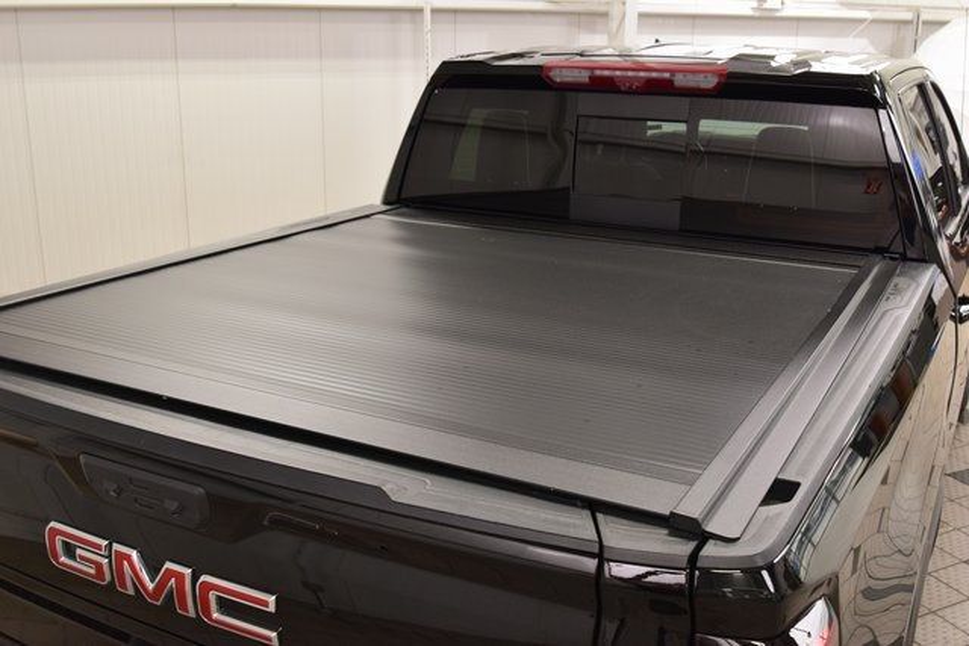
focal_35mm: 36
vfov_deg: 36.9
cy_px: 323
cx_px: 484
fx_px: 969
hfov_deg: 53.1
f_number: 7.1
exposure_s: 1/30
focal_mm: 24
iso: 720
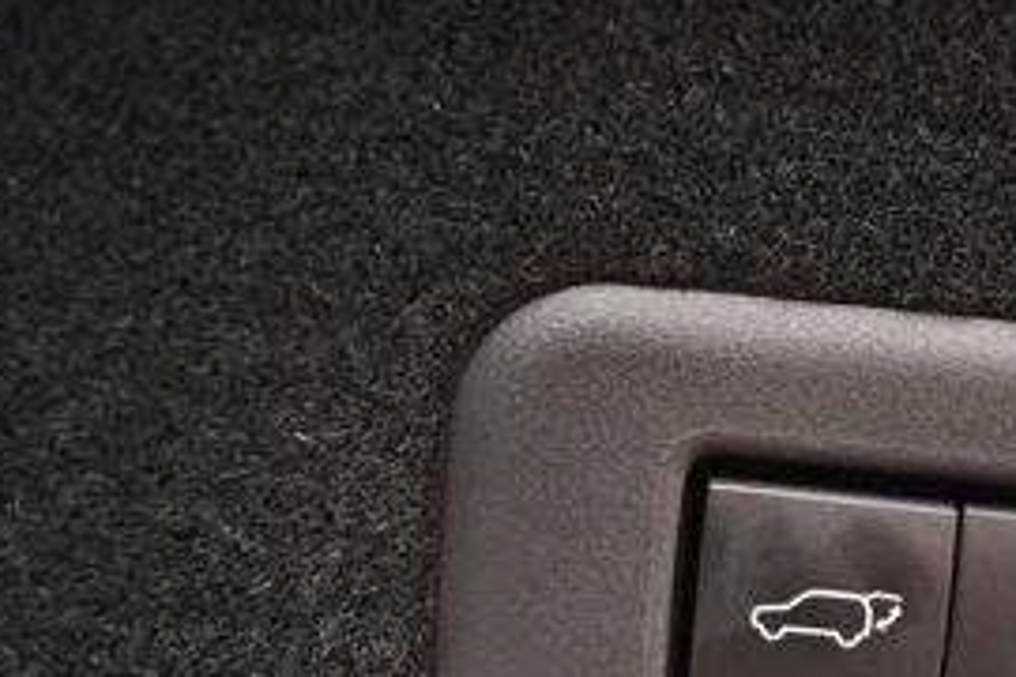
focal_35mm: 64
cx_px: 997
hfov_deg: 29.5
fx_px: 1806
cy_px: 732
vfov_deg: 20.3
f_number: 3.5
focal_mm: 18
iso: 800
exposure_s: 1/250
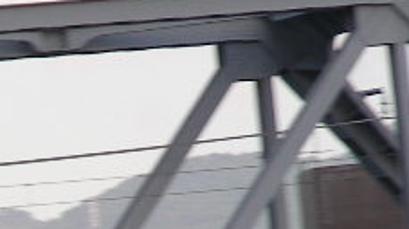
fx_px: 10452
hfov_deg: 2.2
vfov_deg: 1.3
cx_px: -333
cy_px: 469
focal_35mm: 965
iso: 50
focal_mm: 32.7
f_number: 4
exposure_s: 1/170
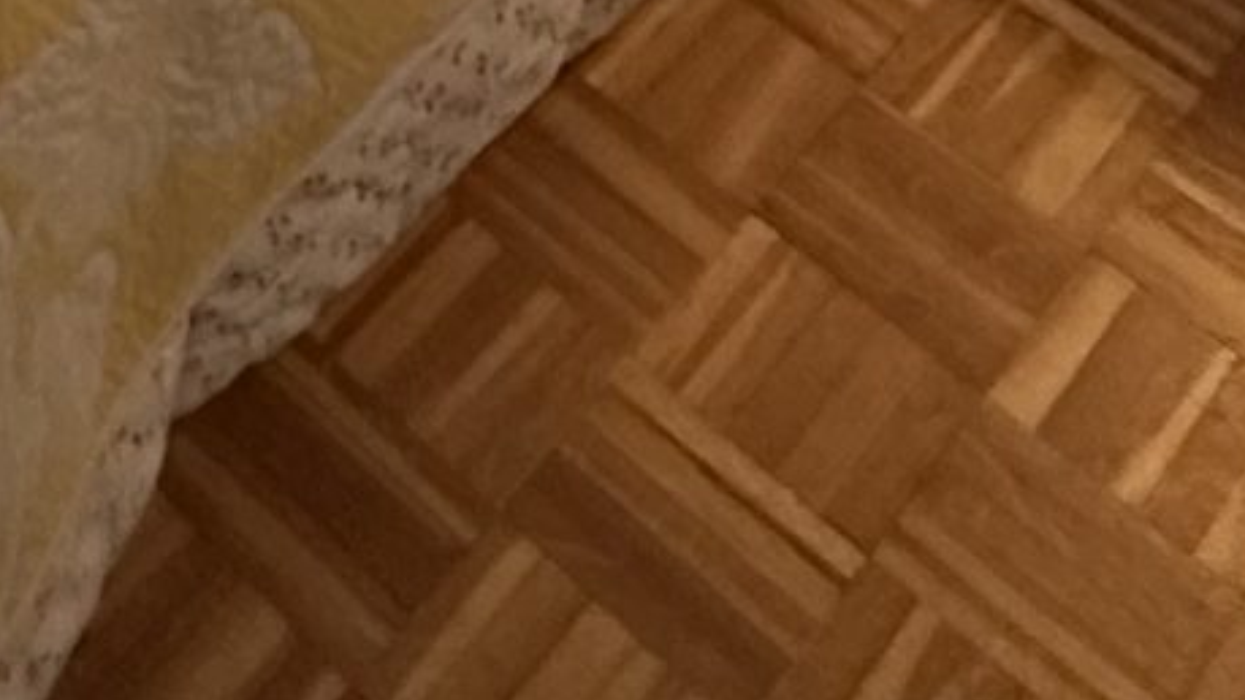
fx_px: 2806
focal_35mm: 85
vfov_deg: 10.0
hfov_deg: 21.5
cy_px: -1506
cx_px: -548
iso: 320
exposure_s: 1/50
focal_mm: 2.22
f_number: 2.2
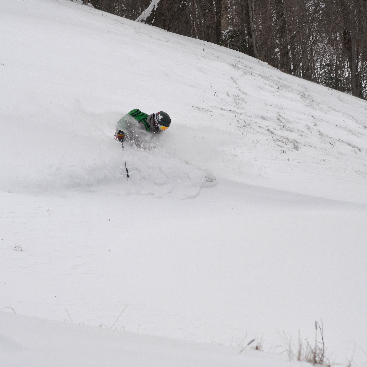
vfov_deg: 9.6
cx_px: 155
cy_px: 183
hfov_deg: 9.6
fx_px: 2191
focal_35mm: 183
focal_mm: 95
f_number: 5
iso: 400
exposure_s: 1/1250
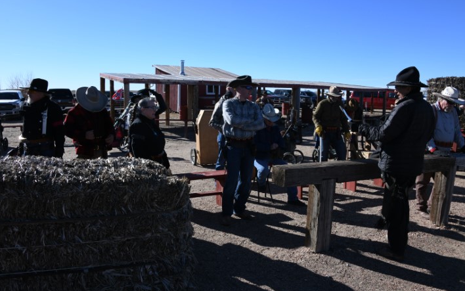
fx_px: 368
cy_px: 140
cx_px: 231
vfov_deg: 43.2
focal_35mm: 29
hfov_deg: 64.6
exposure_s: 1/500
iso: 400
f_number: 11
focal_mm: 28
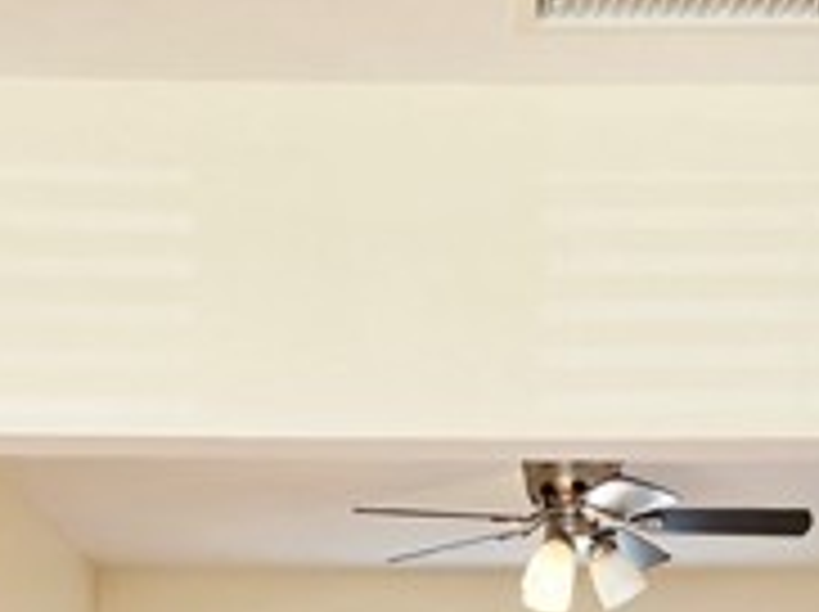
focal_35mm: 81
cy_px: 1026
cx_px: 490
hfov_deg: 24.1
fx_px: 1914
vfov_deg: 16.0
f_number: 1.7
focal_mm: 6.3
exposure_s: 1/120
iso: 32
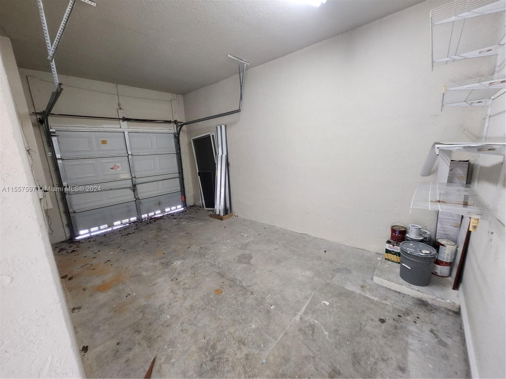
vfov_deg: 89.9
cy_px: 190
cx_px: 253
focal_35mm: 13
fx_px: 190
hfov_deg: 106.2
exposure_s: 1/60
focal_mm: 1.74
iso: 400
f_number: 2.2
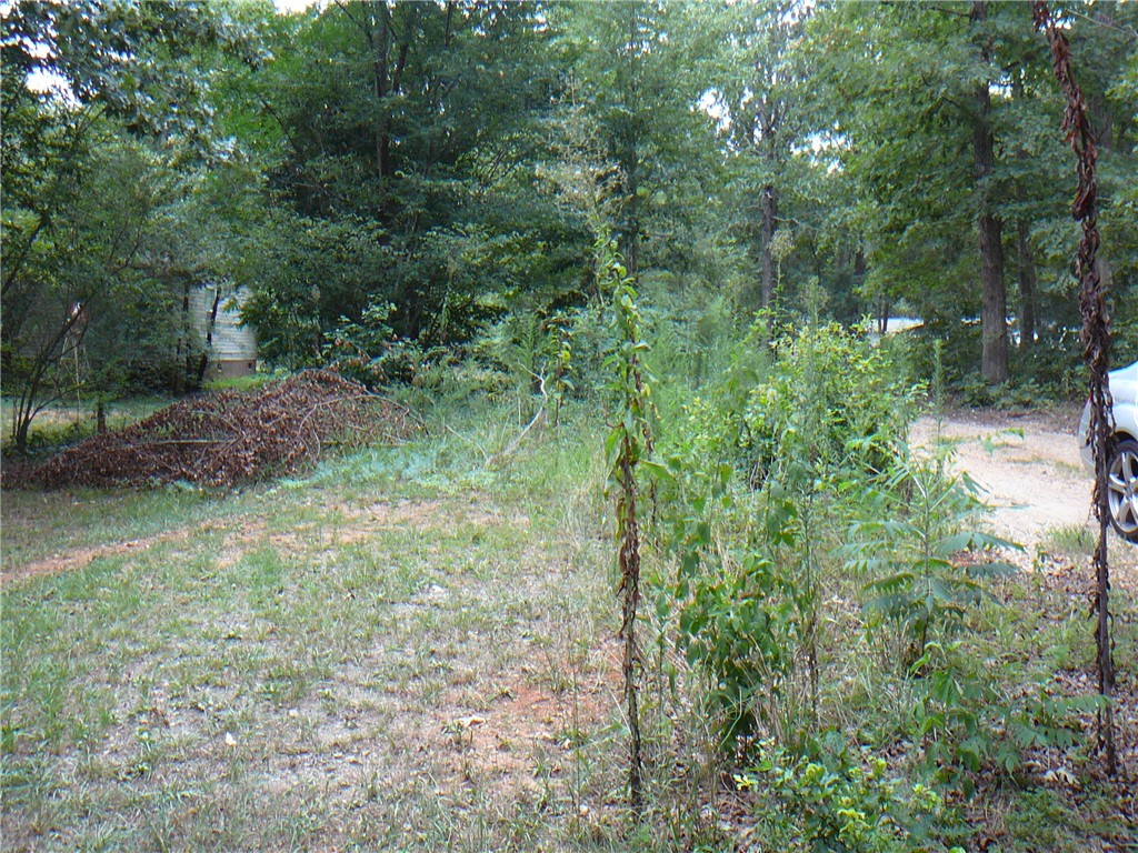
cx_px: 569
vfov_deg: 40.7
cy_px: 426
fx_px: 1151
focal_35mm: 35
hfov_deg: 52.6
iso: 125
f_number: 2.8
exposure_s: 1/30
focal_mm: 5.2
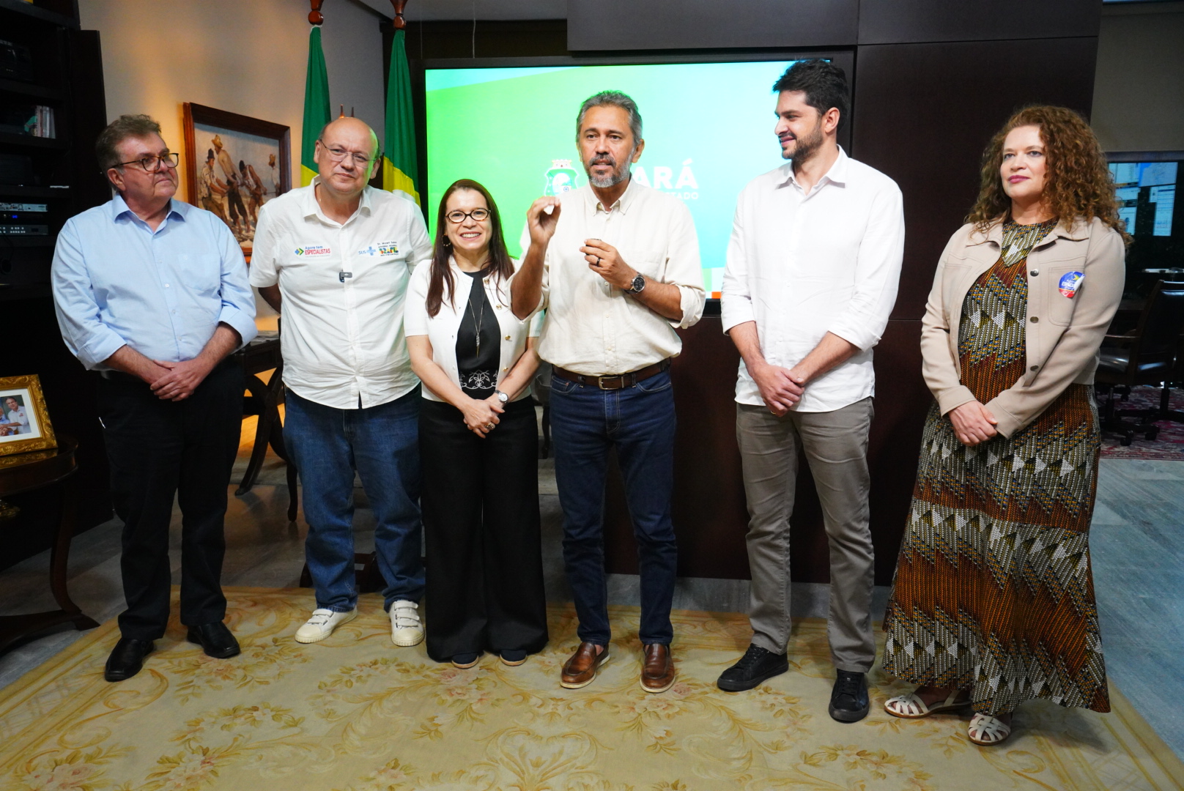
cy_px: 396
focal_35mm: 33
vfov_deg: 40.0
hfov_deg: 57.2
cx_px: 592
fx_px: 1086
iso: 8000
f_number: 5.6
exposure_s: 1/160
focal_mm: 33
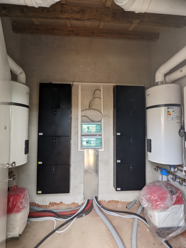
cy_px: 124
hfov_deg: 78.1
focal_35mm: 16
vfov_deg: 94.5
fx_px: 115
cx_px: 93
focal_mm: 2.22
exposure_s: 1/23.8
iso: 44
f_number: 2.2
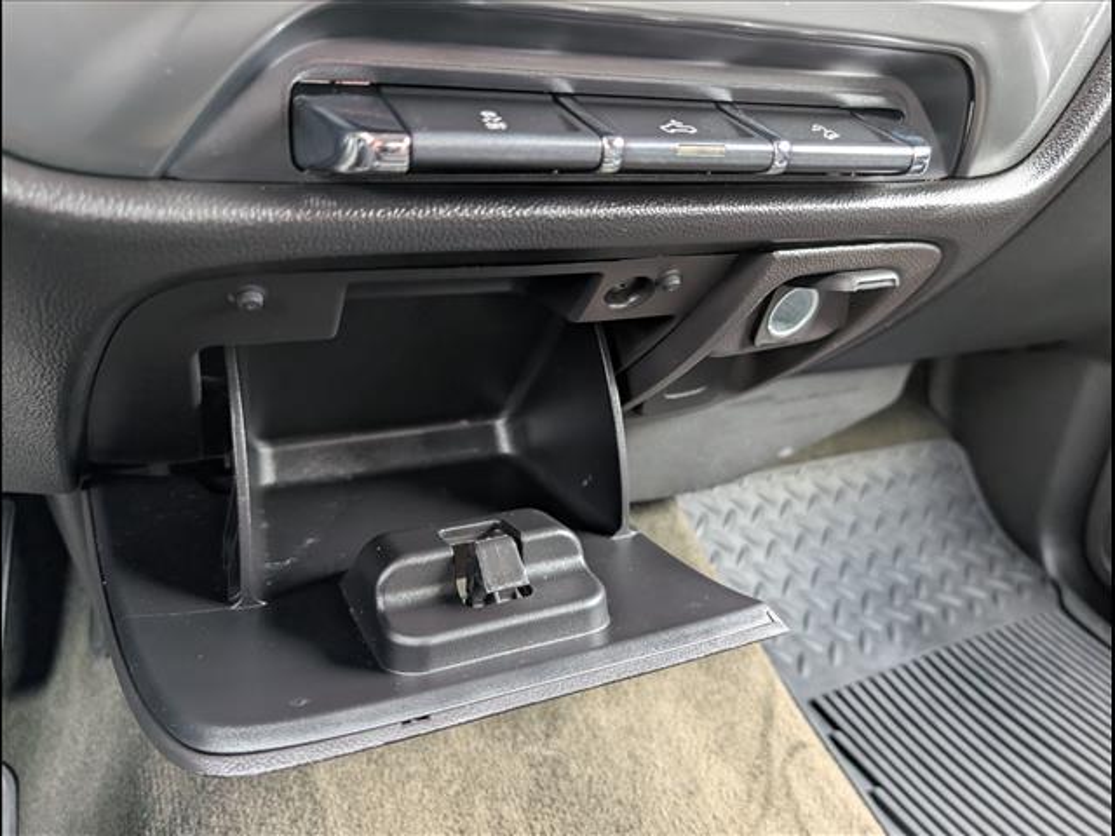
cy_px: 418
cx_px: 558
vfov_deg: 56.8
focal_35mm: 24
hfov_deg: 71.6
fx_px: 773
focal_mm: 6.9
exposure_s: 1/111
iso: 557
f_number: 1.68
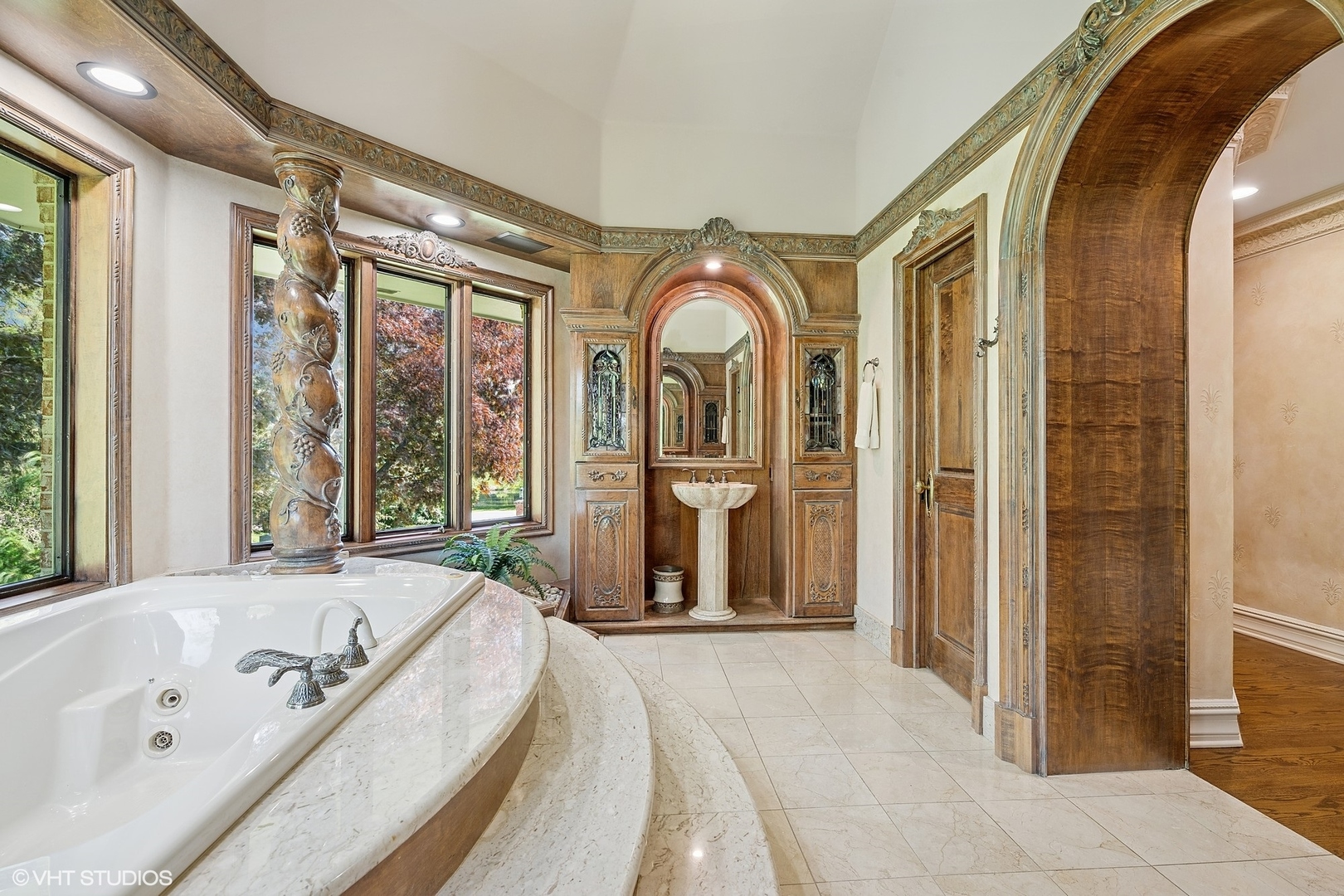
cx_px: 672
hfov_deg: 96.7
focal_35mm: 16
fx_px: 597
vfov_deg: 73.7
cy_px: 448
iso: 200
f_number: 9.5
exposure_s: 1/15
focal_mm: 16
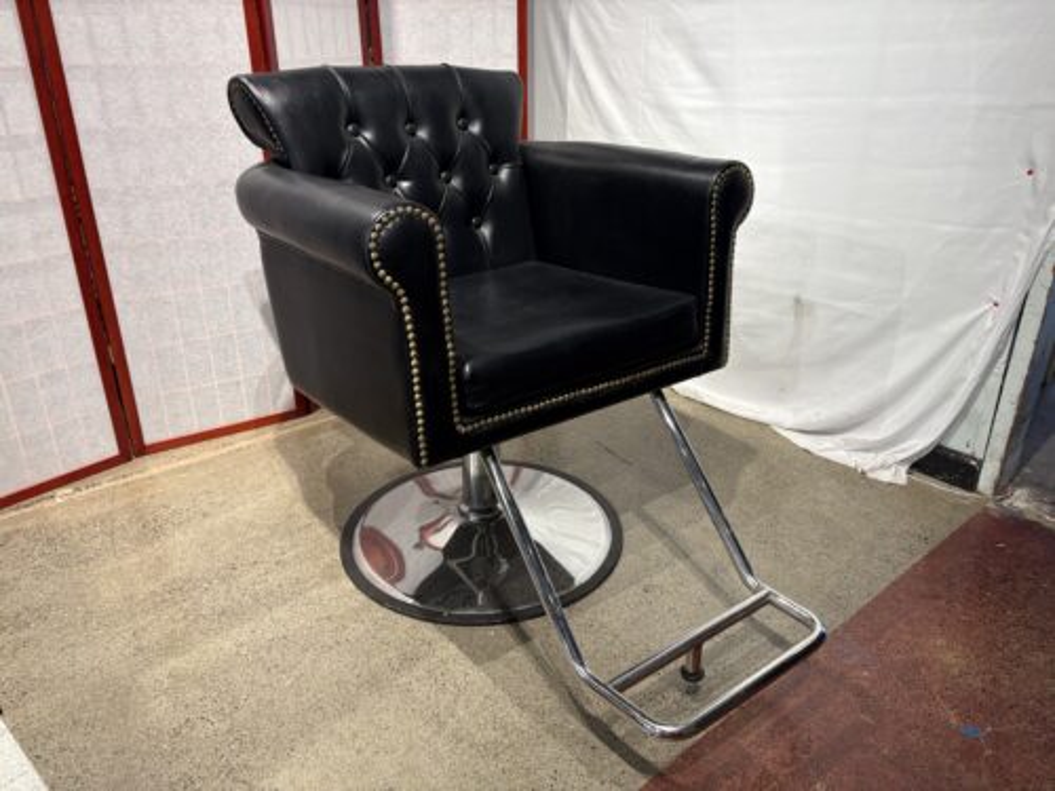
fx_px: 792
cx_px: 528
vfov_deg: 53.1
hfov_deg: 67.3
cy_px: 396
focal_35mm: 26
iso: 100
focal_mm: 5.96
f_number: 1.6
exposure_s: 1/120
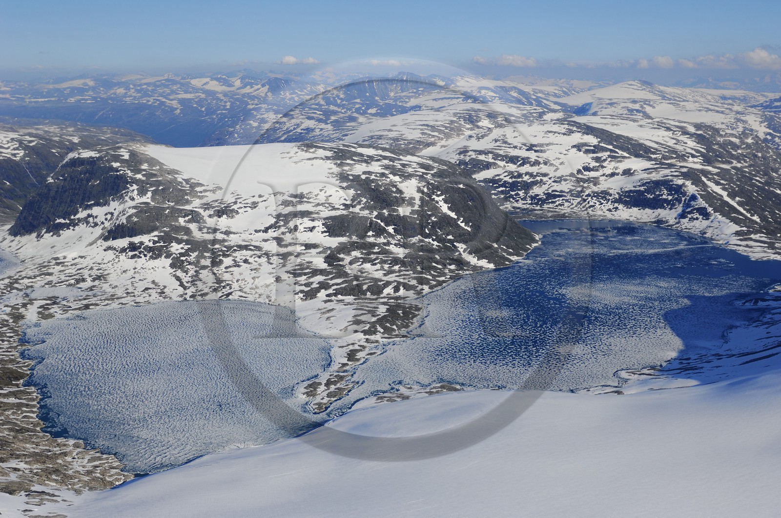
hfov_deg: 46.5
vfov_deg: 31.8
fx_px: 910
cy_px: 259
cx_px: 390
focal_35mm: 42
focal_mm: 28
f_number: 4
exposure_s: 1/3000
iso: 100
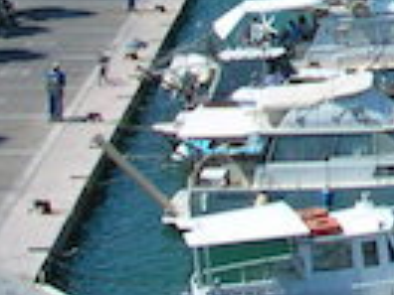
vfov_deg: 8.2
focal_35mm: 179
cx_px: 734
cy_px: -77
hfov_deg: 10.3
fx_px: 2037
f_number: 4.5
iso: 100
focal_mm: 5.6
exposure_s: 1/498
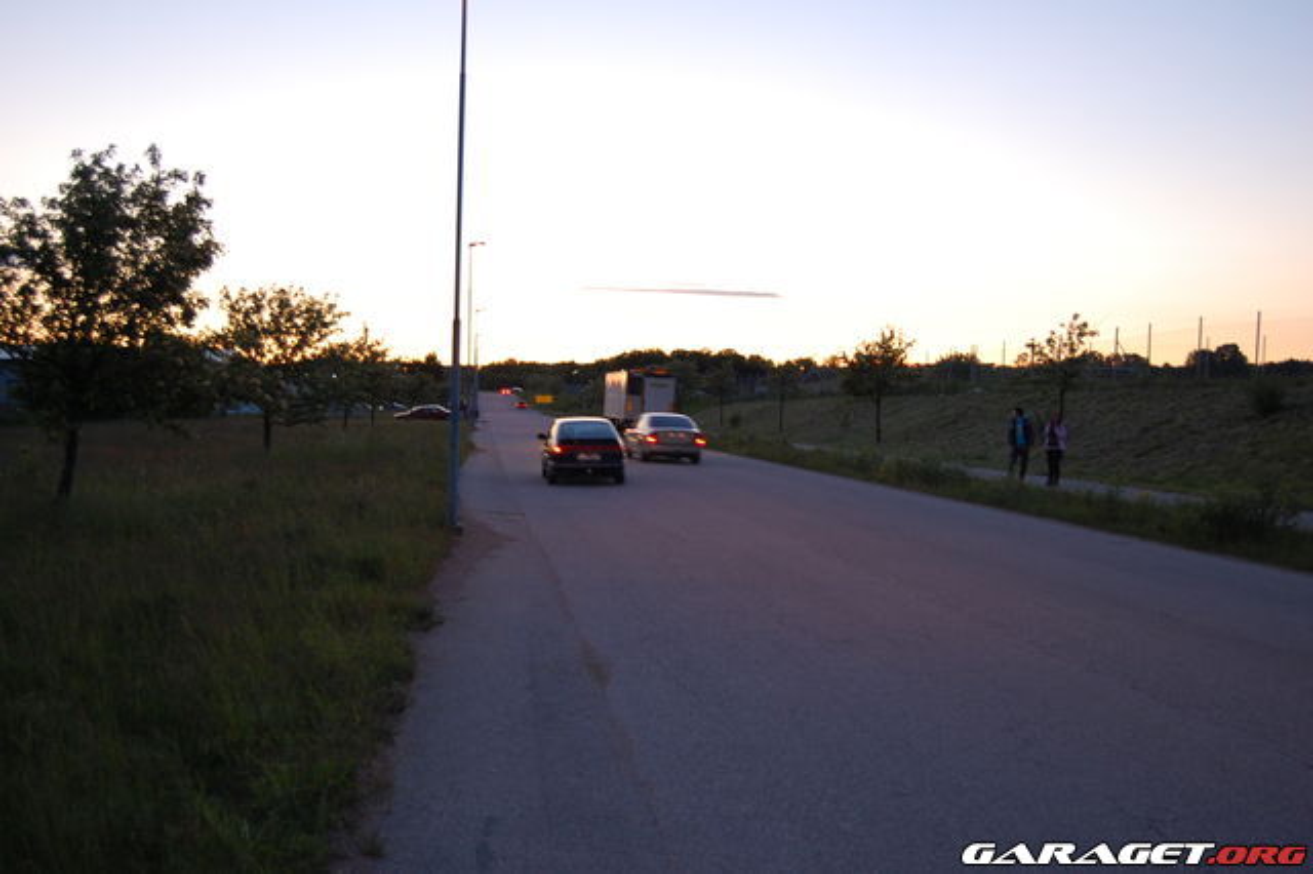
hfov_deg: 55.1
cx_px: 656
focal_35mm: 34
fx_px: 1258
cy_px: 437
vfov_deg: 38.3
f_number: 3.8
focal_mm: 23
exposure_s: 1/30
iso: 500
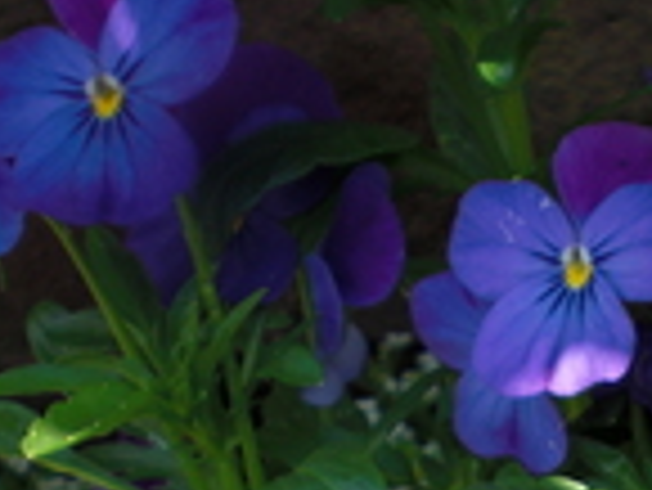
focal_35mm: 115
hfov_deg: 16.6
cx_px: 701
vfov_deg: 12.3
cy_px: 715
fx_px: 2168
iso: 64
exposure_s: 1/320
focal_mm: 6.3
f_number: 3.1
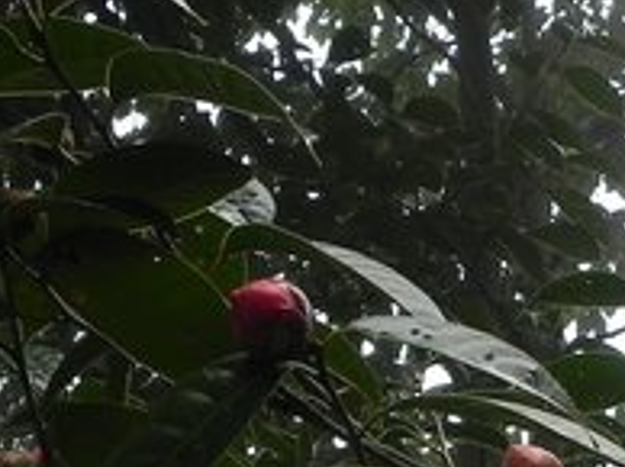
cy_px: 465
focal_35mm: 94
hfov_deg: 20.6
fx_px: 1695
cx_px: 506
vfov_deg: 15.4
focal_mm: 4.6
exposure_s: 1/144
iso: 160
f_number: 3.5
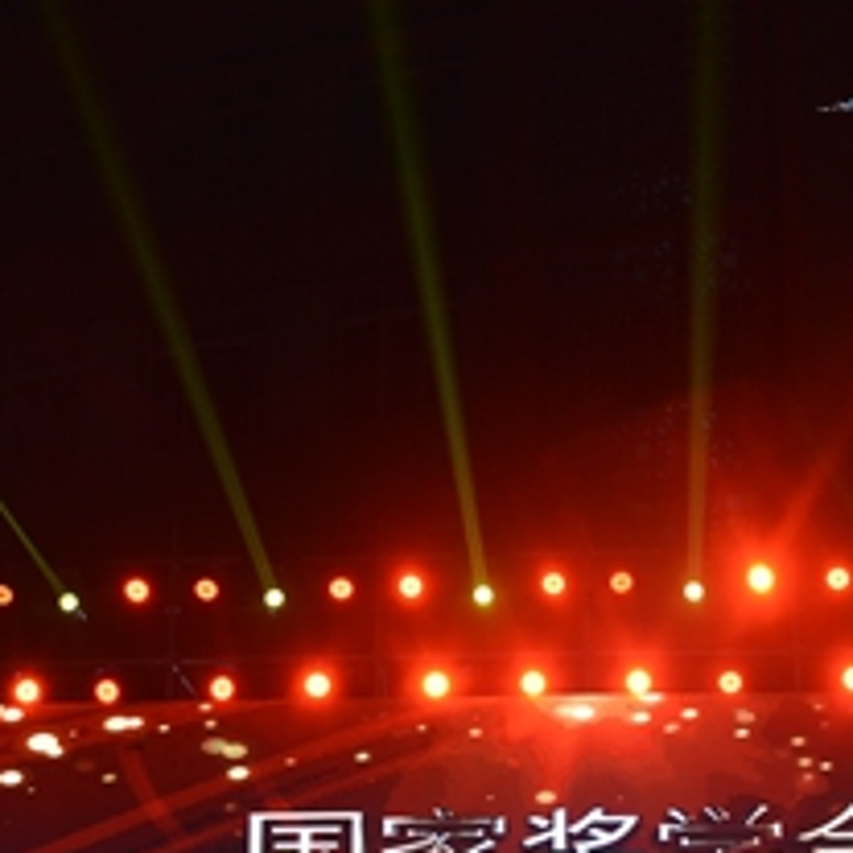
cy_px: 515
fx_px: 2007
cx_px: 569
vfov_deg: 23.9
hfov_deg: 23.9
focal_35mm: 72
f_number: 6.3
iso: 1250
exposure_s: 1/200
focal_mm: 35
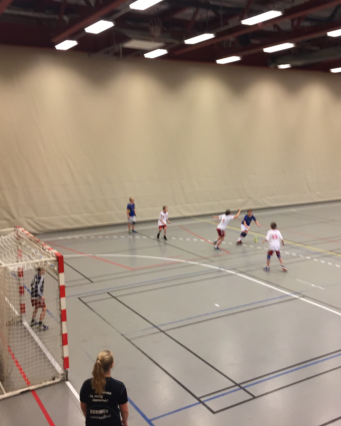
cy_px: 212
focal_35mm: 38
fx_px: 479
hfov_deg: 39.0
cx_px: 202
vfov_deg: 47.9
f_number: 2.2
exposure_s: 1/33
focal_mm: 4.15
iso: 125
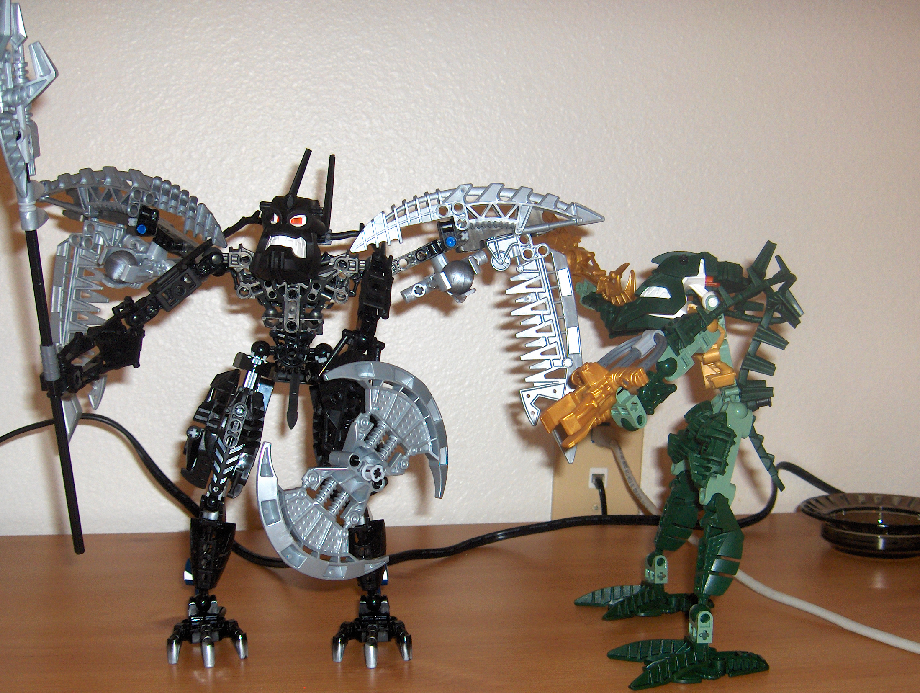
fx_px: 1224
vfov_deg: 31.5
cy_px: 408
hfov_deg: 41.2
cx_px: 472
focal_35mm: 46
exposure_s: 1/60
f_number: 2.8
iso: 100
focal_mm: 8
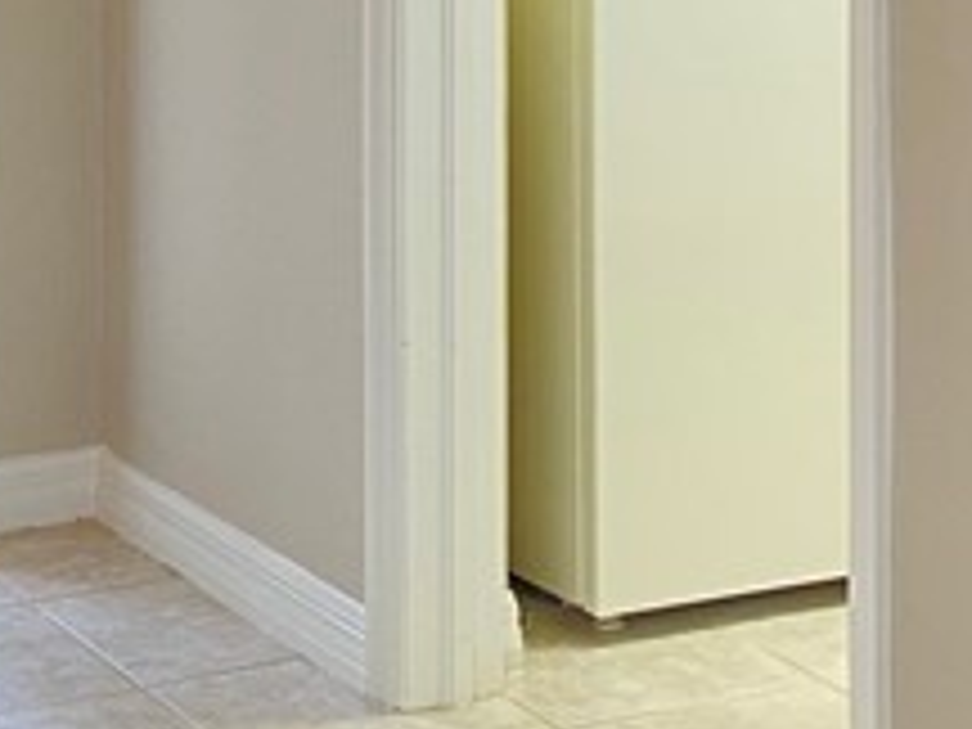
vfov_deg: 11.6
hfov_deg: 16.0
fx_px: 3454
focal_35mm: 123
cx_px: 364
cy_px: -306
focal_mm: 4.25
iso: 250
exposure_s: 1/60
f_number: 1.8
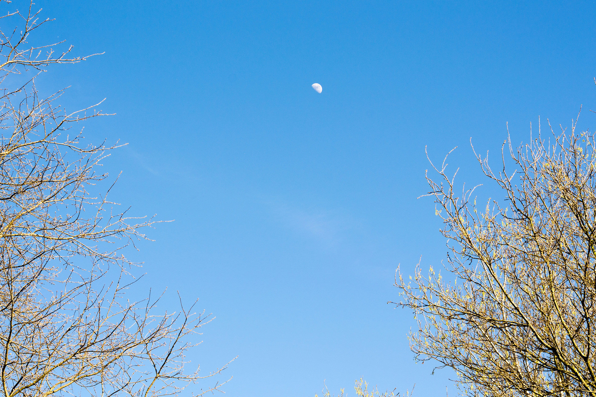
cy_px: 198
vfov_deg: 18.2
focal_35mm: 75
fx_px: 1242
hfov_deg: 27.0
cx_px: 298
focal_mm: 50
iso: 100
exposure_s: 1/100
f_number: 9
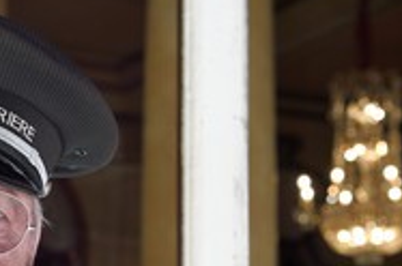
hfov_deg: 20.0
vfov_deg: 13.6
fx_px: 1104
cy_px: 275
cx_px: -4
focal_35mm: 99
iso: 200
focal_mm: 44
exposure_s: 1/80
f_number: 5.6
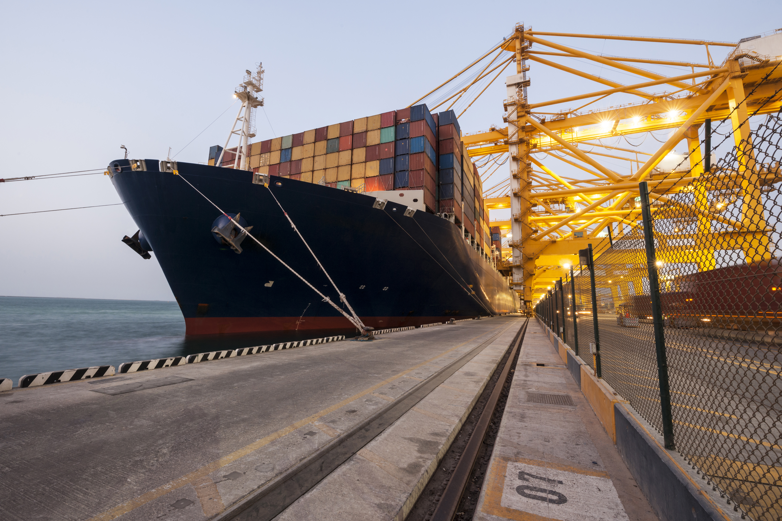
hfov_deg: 104.3
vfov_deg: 81.2
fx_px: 304
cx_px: 391
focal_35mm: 14
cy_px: 260
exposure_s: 5
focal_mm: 14
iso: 200
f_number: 14
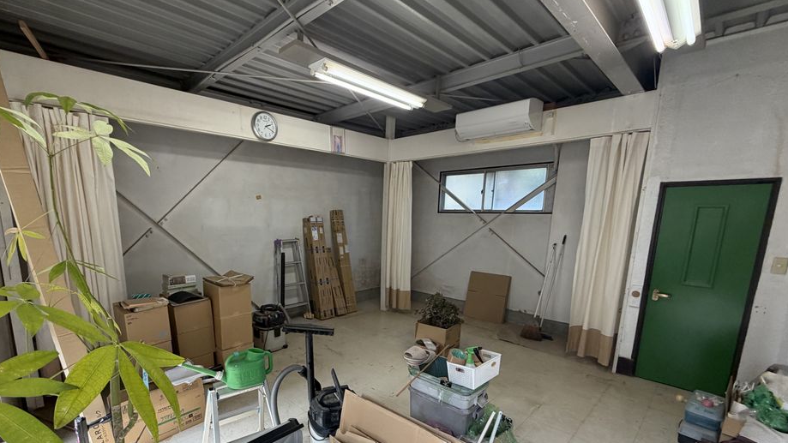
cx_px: 352
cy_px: 280
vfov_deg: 62.9
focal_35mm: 17
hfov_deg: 95.6
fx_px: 355
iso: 200
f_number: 2.2
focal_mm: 2.22
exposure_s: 1/120
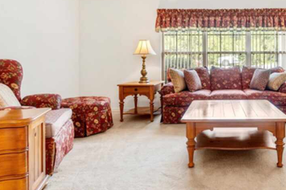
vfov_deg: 46.7
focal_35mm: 27
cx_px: 223
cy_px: 56
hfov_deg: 62.5
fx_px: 214
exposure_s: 1/2
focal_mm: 10
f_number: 8
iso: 100
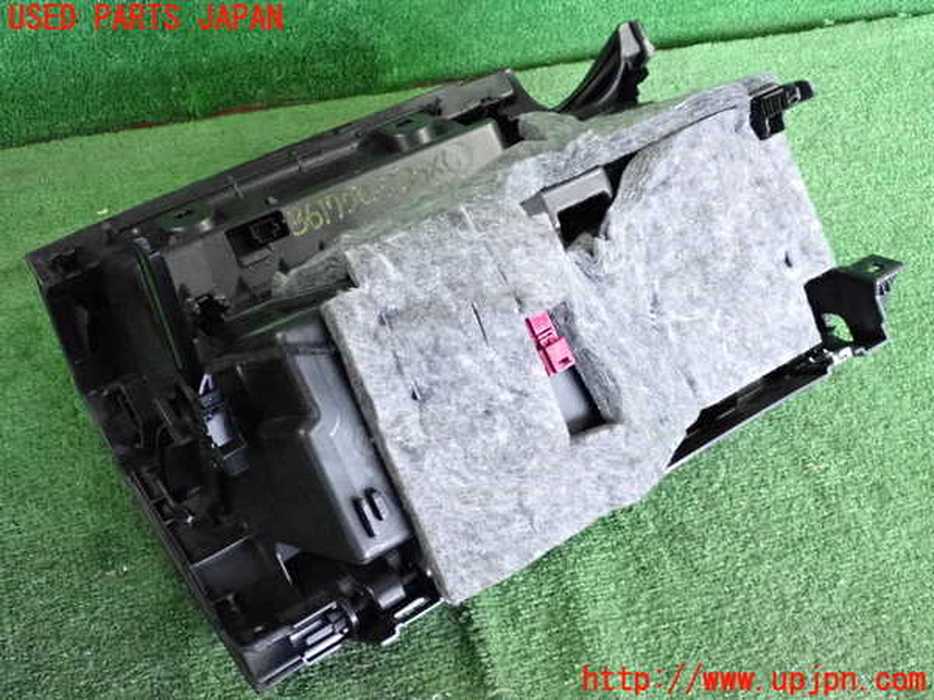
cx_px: 467
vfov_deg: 35.1
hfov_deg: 45.8
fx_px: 1106
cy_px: 350
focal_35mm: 41
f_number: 2.8
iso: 2500
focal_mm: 7.31
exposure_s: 1/125
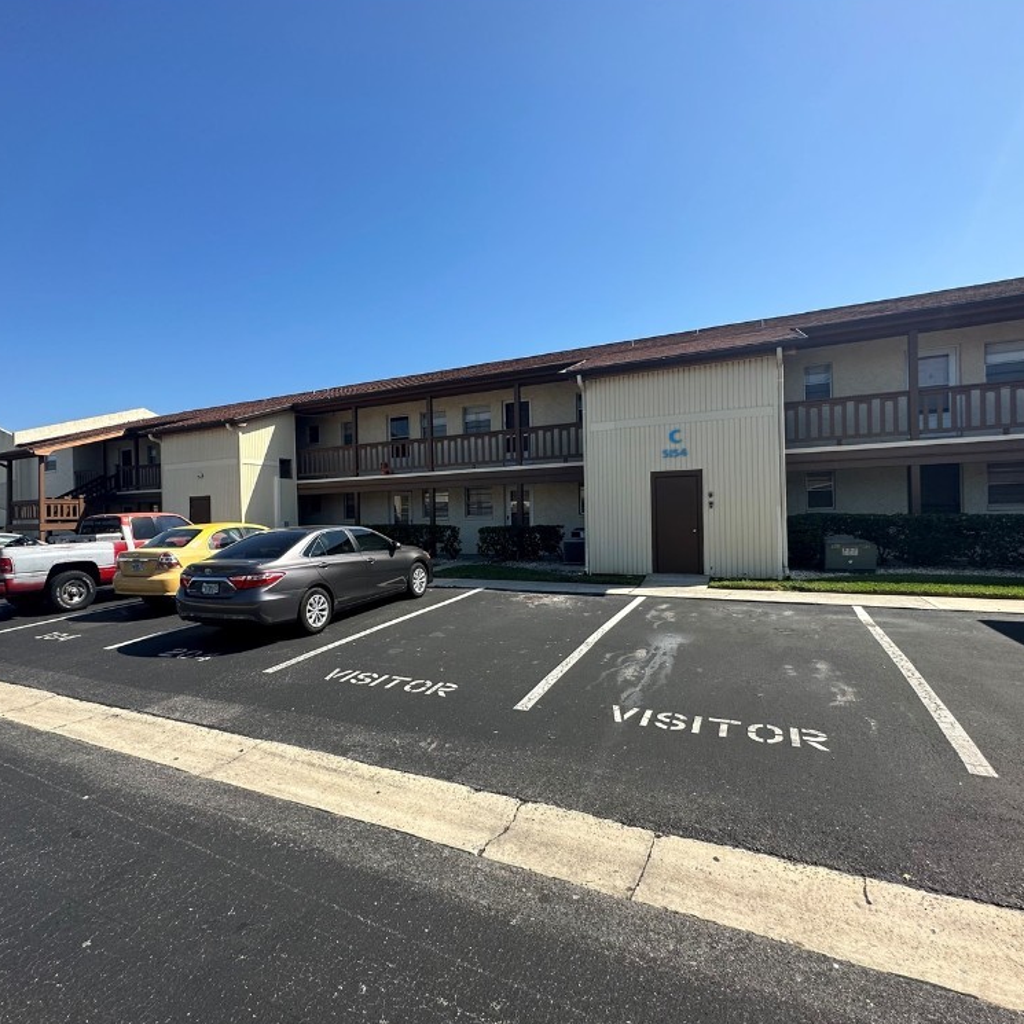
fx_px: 569
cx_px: 469
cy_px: 515
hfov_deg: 83.8
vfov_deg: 84.0
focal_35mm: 17
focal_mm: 2.22
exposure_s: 1/1531
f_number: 2.2
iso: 50
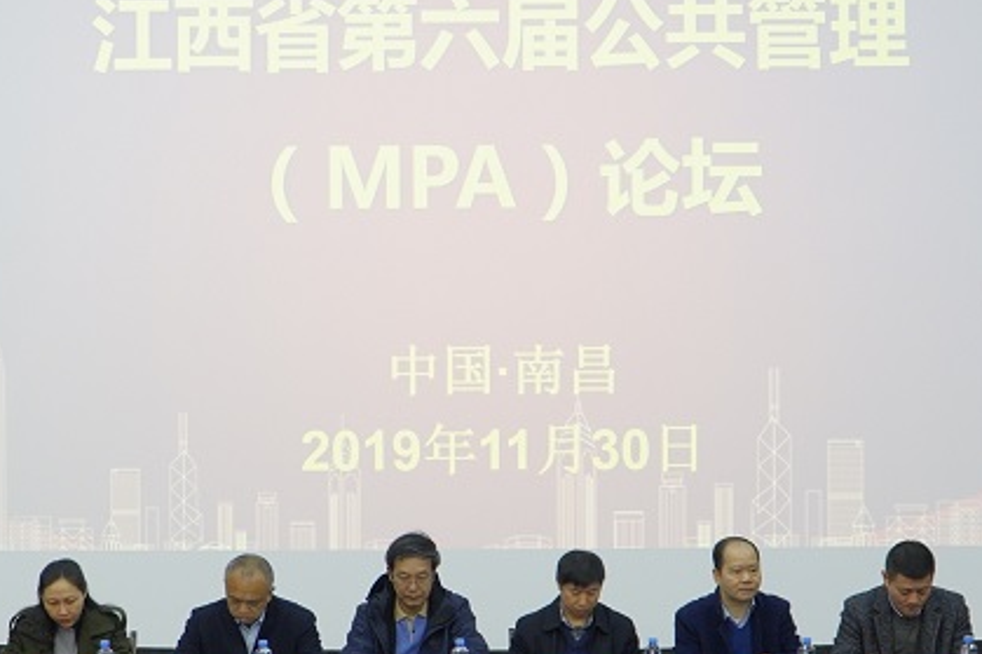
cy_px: 325
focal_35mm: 86
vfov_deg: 15.9
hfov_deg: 23.6
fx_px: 2345
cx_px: 377
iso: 640
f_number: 4
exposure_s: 1/50
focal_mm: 30
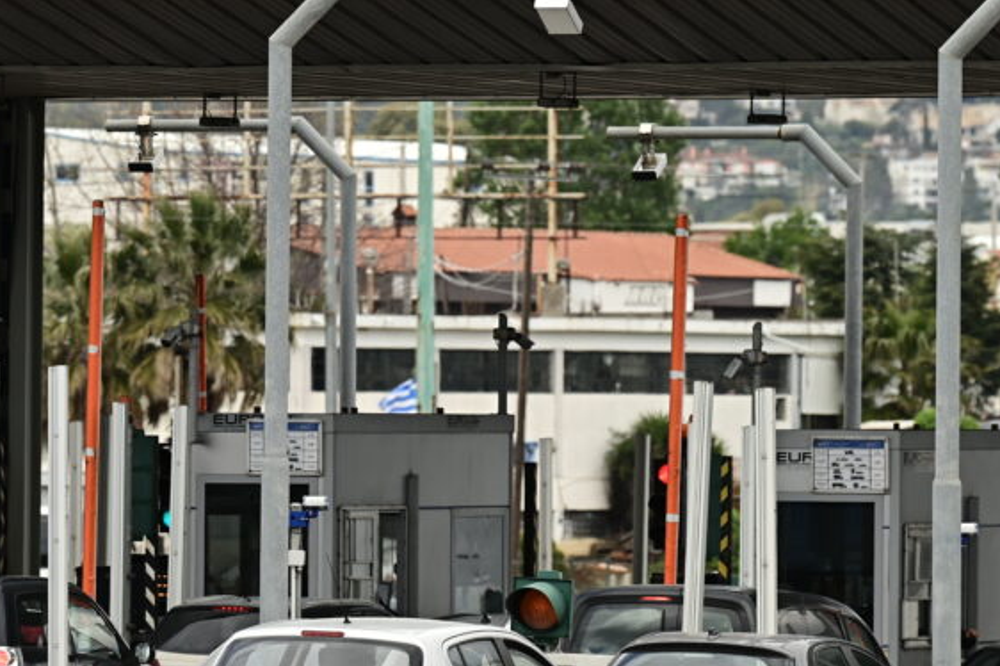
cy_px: 166
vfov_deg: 3.2
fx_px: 11854
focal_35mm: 427
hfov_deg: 4.8
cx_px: 363
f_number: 5
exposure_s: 1/800
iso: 160
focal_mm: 200
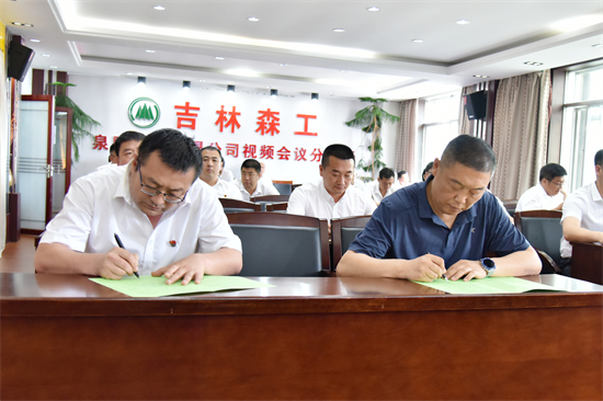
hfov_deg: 60.3
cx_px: 302
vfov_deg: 42.3
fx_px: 519
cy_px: 200
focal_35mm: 31
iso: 2000
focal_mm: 31
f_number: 4
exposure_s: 1/125
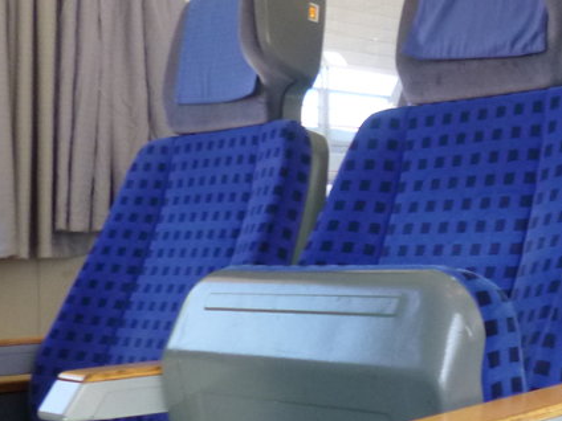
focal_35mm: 68
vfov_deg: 21.6
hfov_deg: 27.2
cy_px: 172
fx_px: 1104
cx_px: 539
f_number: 2.5
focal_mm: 4.3
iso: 200
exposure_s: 1/60
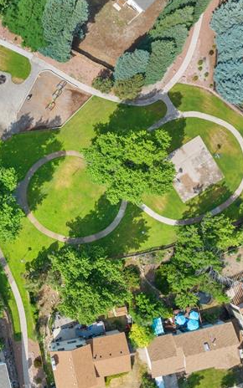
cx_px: 12
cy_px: 190
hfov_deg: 33.8
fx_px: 371
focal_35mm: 35
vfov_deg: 55.3
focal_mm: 12.29
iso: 110
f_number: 2.8
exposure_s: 1/640
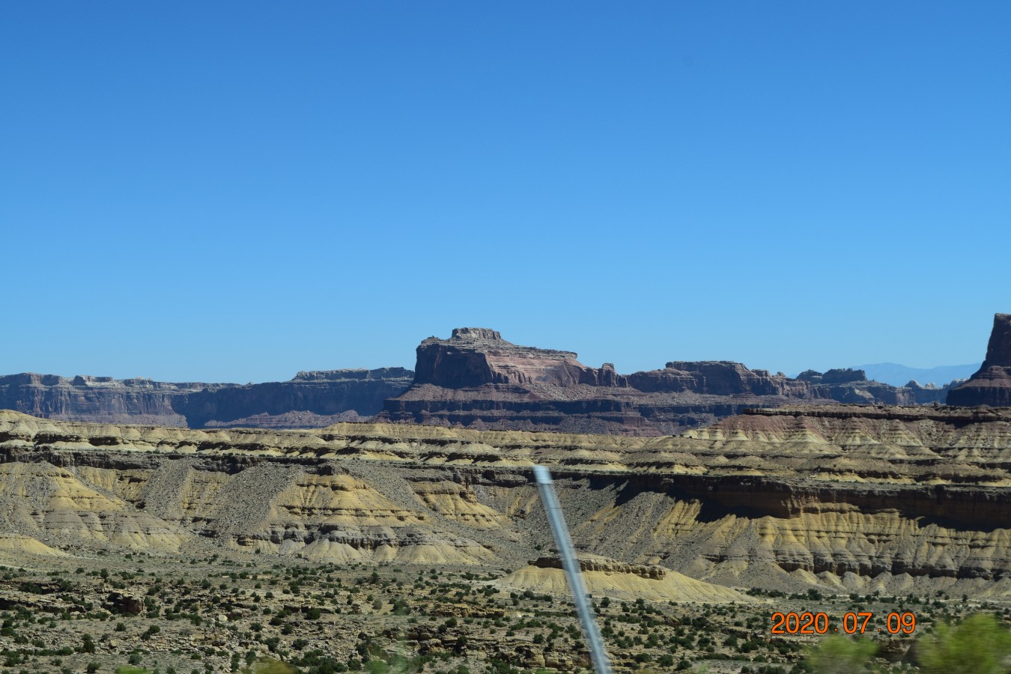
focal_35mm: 72
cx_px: 506
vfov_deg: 18.9
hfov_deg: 28.1
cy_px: 337
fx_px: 2022
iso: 320
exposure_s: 1/500
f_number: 11
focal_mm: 48
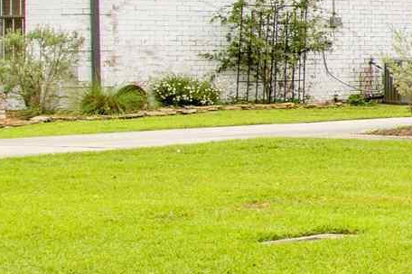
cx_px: 1268
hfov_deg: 10.6
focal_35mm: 128
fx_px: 1465
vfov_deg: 10.7
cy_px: 52
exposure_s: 1/125
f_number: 11
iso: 200
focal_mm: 19
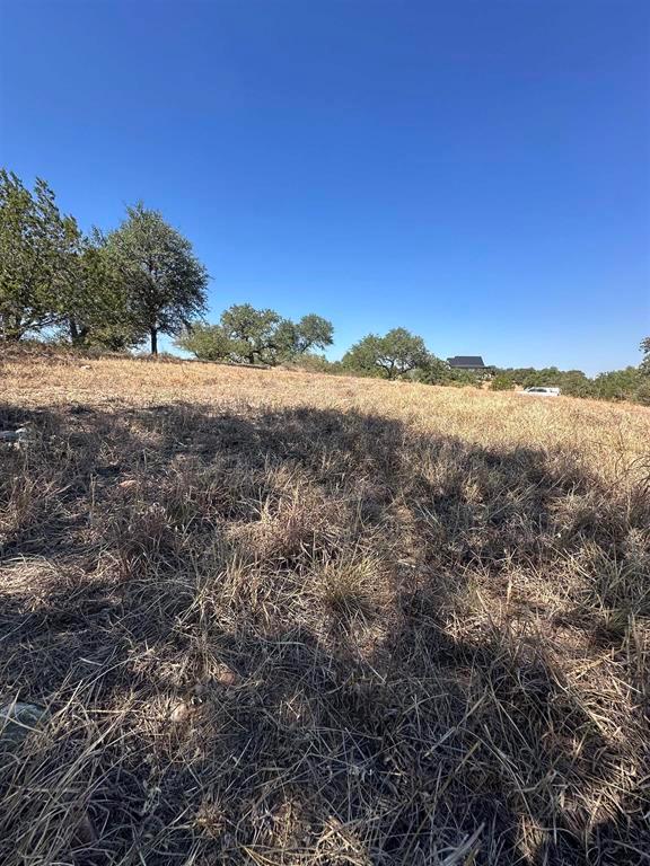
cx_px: 325
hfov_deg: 85.7
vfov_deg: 102.1
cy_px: 433
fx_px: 351
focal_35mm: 14
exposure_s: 1/1043
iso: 50
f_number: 2.2
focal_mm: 2.22
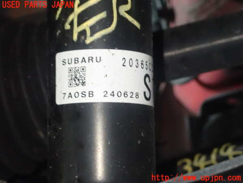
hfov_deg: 19.6
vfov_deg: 14.8
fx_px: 702
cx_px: 122
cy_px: 92
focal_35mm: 100
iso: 1600
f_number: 4.9
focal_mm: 18
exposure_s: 1/13
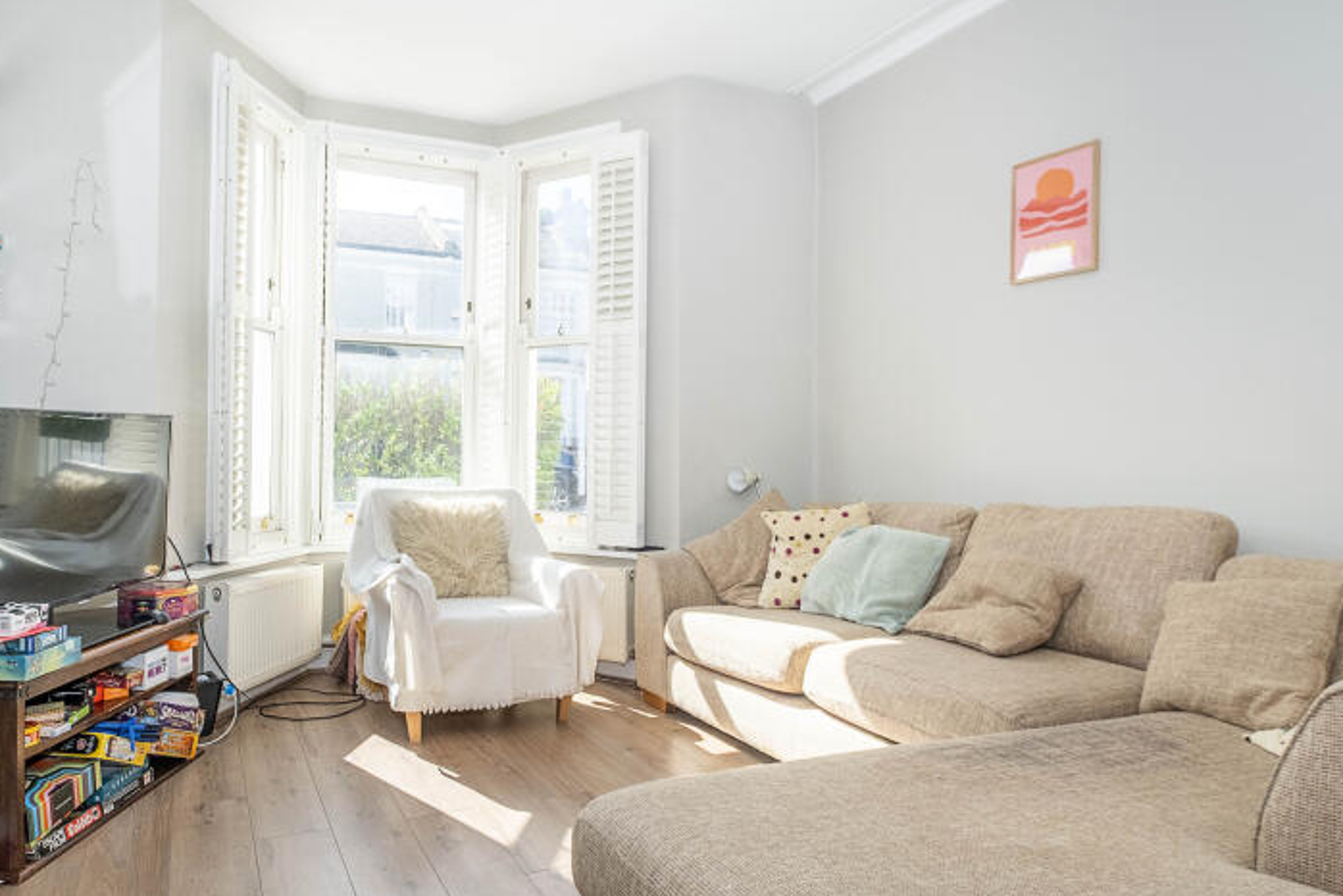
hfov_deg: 77.5
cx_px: 525
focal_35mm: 22
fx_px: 821
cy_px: 436
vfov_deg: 57.3
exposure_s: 1/250
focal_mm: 10
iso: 320
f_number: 5.6
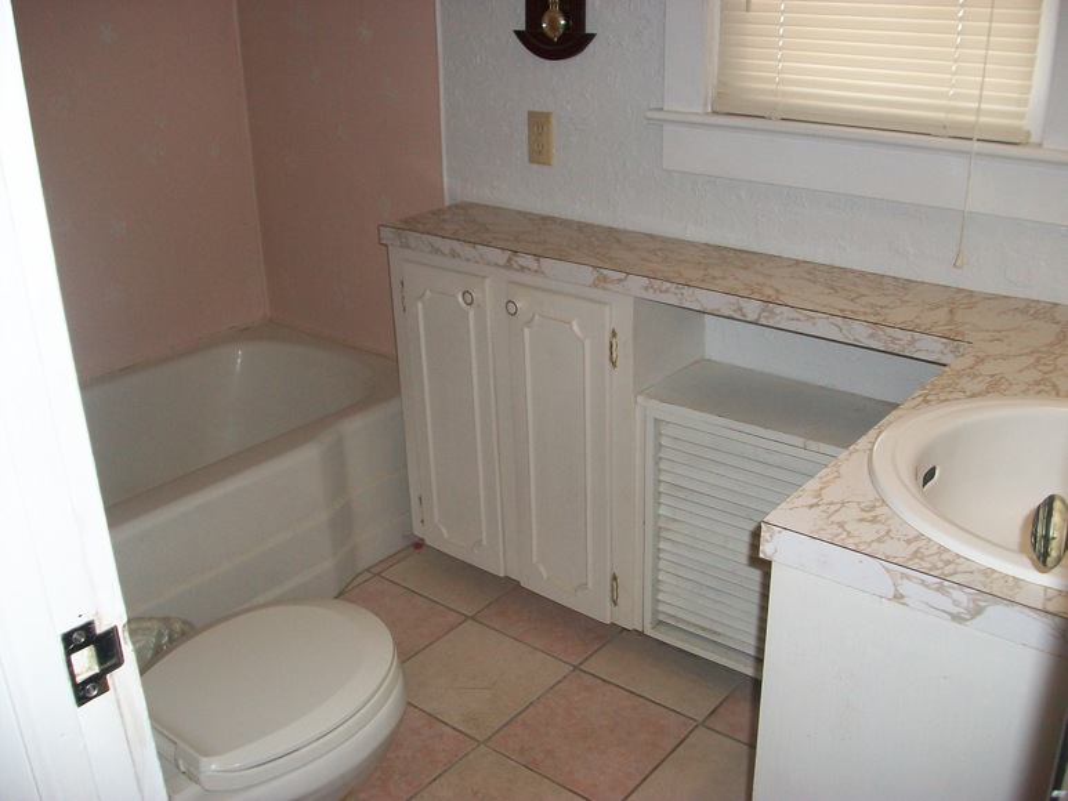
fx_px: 1049
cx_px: 534
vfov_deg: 41.8
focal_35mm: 34
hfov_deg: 54.0
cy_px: 400
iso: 120
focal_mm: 5.7
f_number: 2.8
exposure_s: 1/50
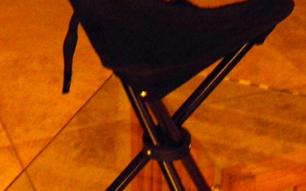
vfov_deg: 12.3
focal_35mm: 106
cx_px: 156
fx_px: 884
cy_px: 119
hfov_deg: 19.6
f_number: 3.9
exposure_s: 1/2
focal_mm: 13.2
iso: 400
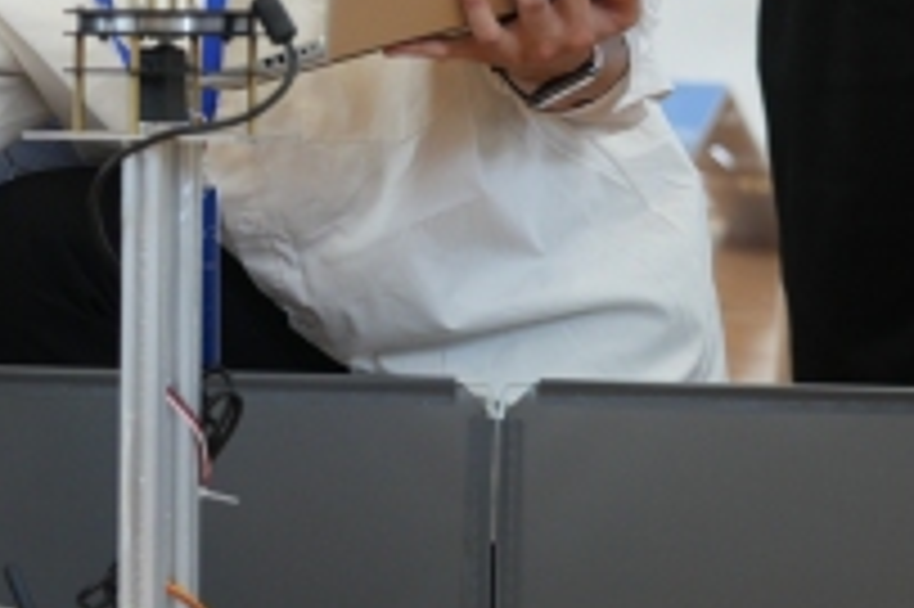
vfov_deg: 9.6
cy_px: 198
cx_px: 50
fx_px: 3602
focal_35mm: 142
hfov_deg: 14.3
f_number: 4
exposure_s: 1/125
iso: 1250
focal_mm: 48
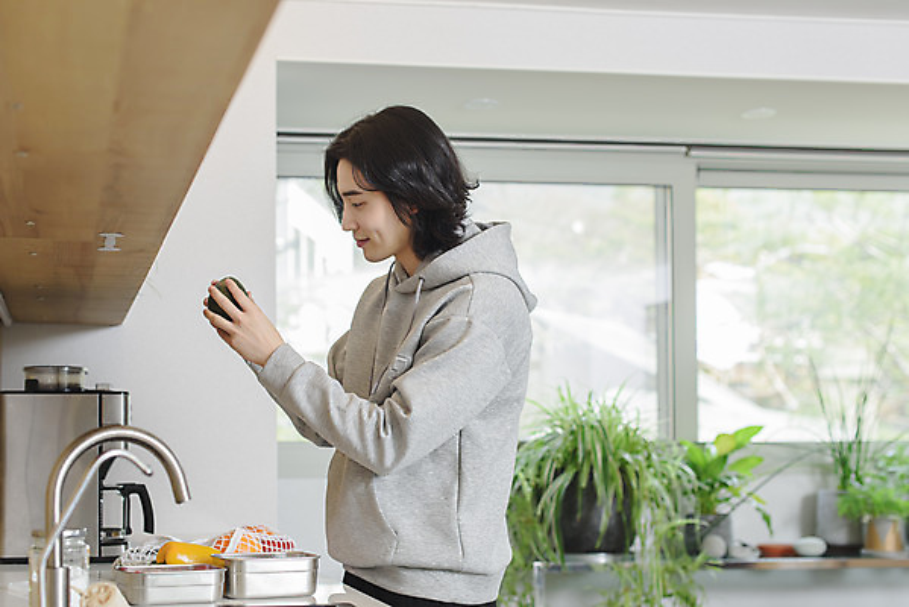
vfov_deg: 27.0
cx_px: 454
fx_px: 1263
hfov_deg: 39.6
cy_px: 304
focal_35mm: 50
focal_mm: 50
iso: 200
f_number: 3.5
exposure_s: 1/100
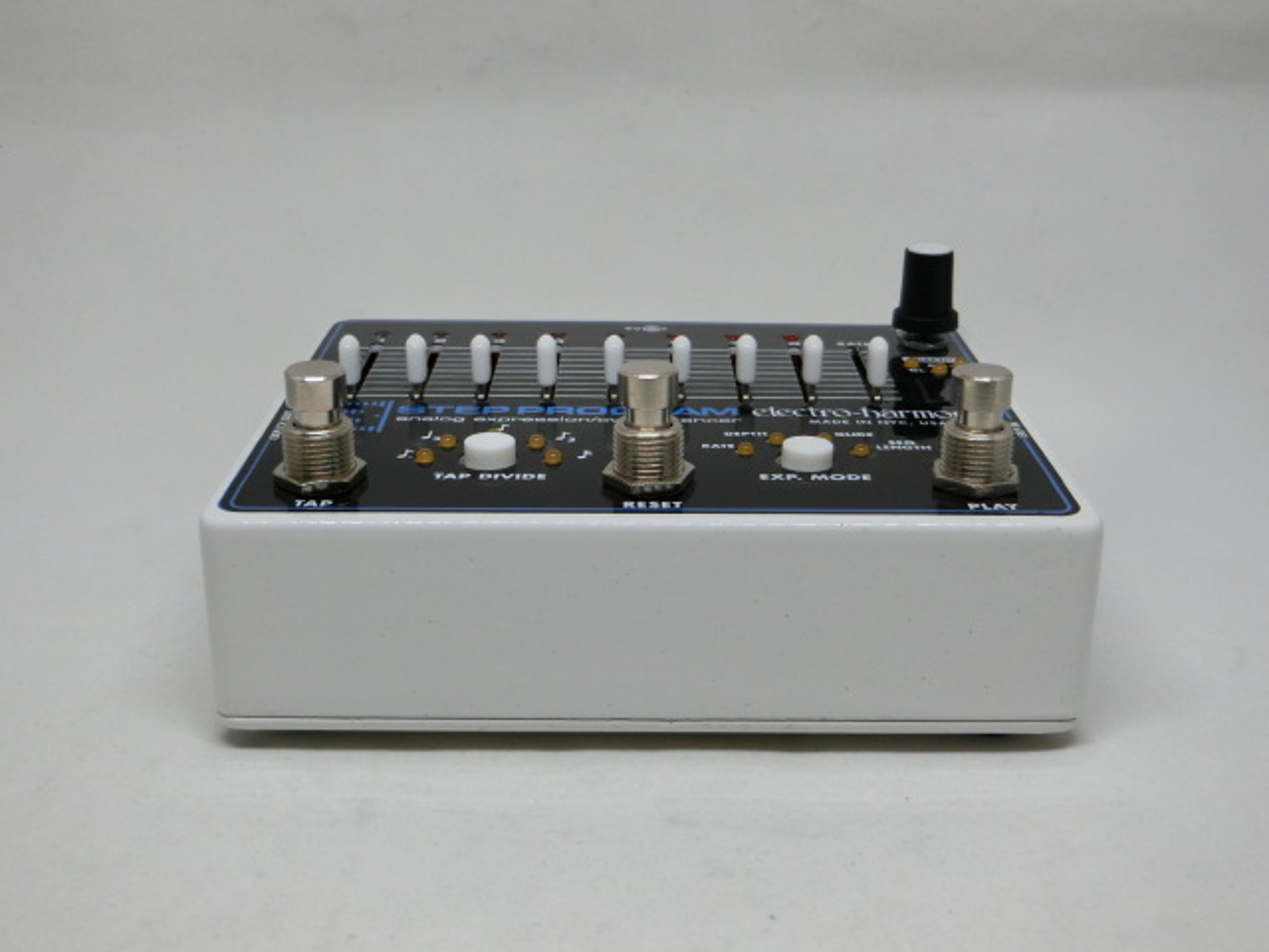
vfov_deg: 32.2
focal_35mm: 45
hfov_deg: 42.1
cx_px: 634
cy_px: 476
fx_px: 1650
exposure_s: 1/125
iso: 125
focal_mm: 8
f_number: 4.4
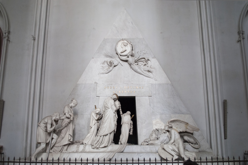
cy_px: 82
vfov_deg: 40.0
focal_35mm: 33
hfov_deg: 57.2
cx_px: 124
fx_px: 227
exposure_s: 1/30
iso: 500
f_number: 4
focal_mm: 22
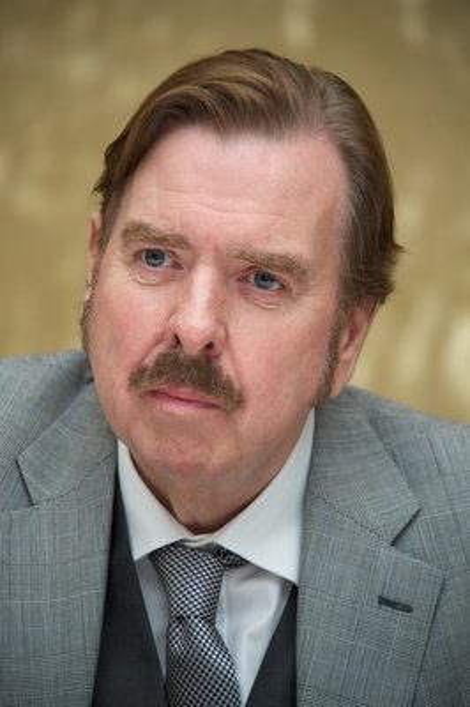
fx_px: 4904
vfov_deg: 8.2
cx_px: 235
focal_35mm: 250
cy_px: 354
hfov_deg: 5.5
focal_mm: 250
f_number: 5.6
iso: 640
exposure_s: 1/60
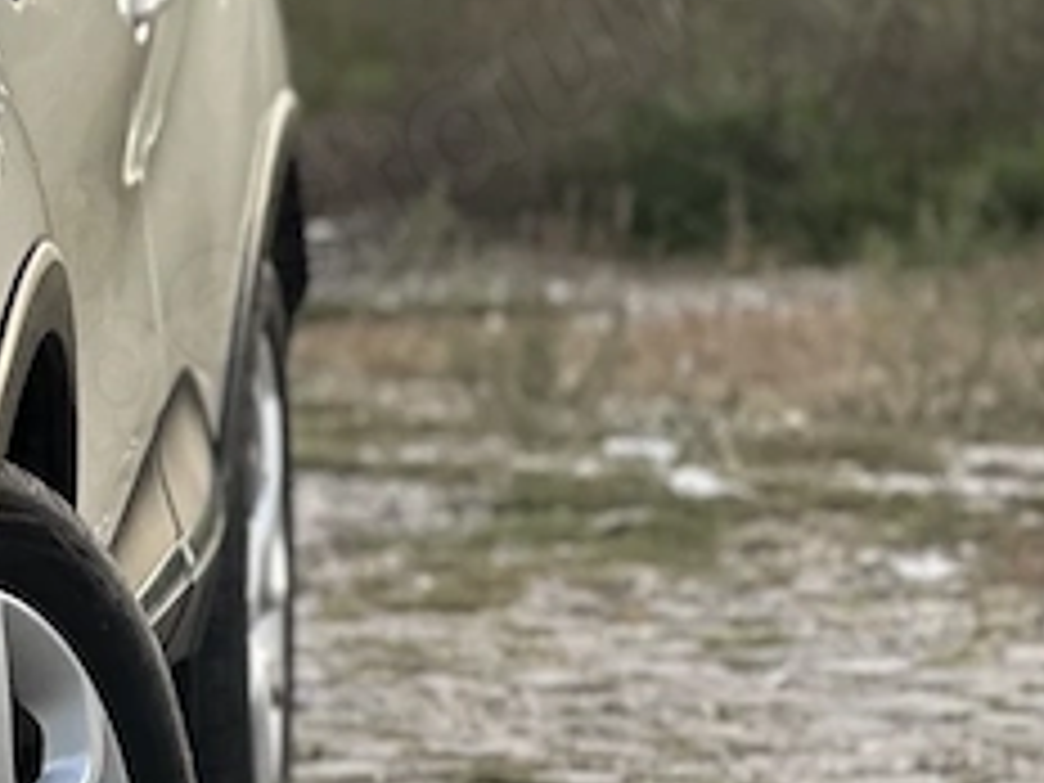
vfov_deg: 4.5
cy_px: 176
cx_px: -855
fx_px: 10013
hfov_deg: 5.9
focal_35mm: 332
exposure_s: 1/121
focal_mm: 9
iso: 25
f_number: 2.8
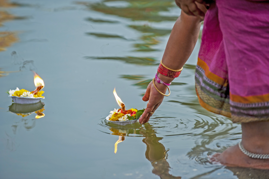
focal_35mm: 200
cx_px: 134
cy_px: 90
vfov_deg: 6.9
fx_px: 1493
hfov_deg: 10.3
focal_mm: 200
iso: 500
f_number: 3.5
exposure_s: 1/320
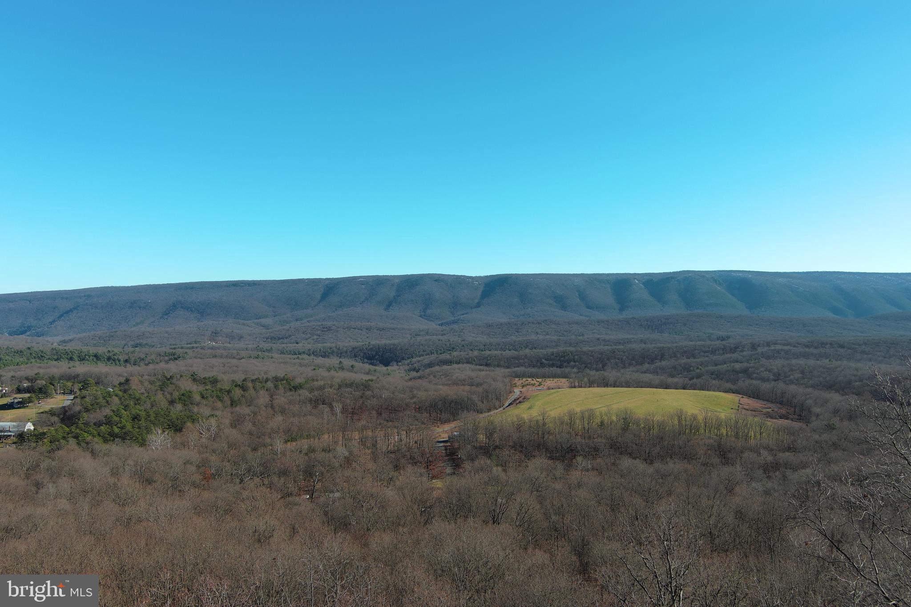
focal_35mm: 29
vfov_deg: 45.0
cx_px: 456
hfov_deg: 63.7
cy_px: 304
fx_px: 734
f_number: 2.8
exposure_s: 1/965
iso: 100
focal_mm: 10.57
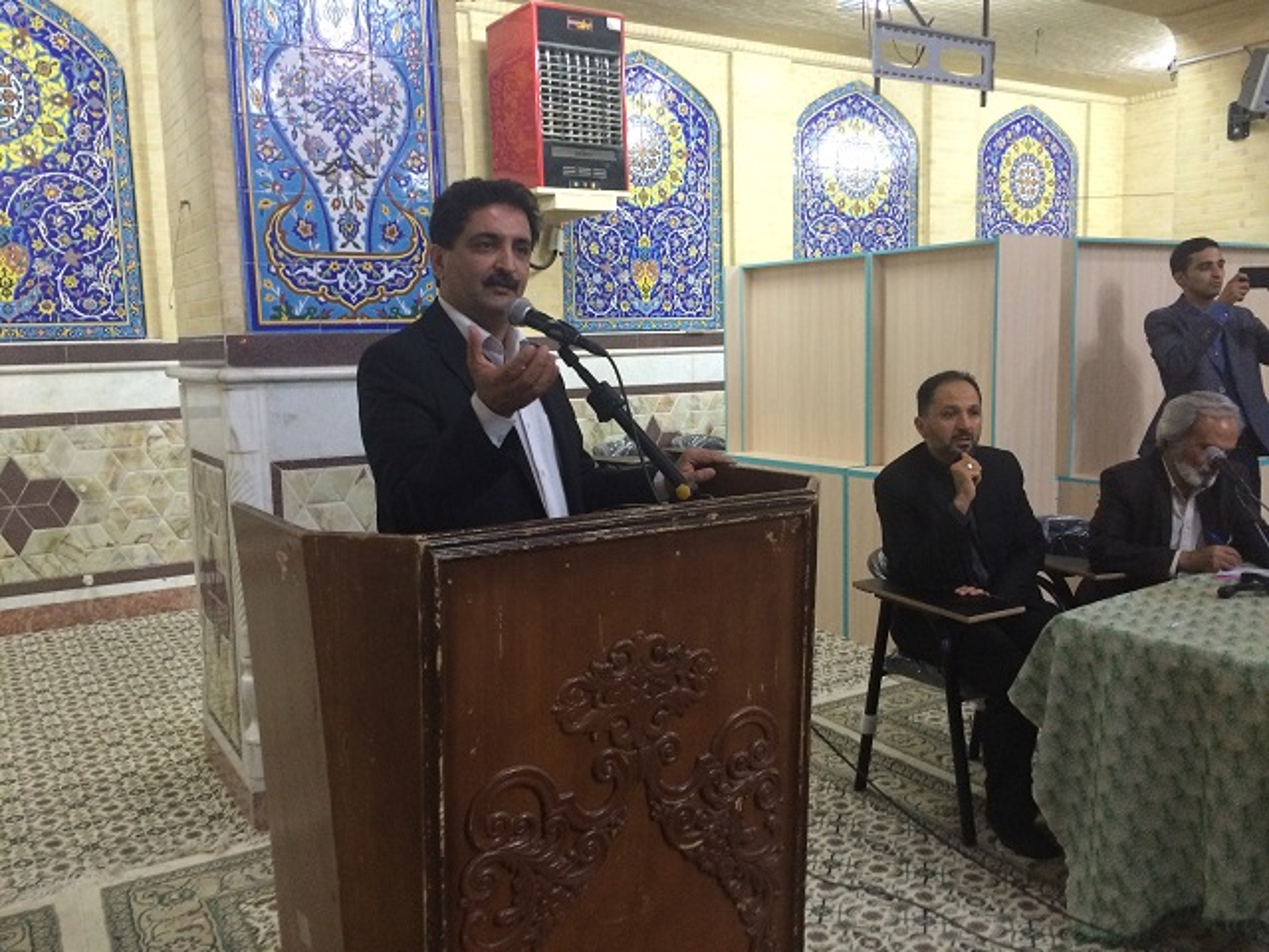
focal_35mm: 29
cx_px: 634
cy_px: 476
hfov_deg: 61.7
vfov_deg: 48.2
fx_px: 1063
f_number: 2.2
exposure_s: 1/33
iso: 250
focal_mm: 4.15
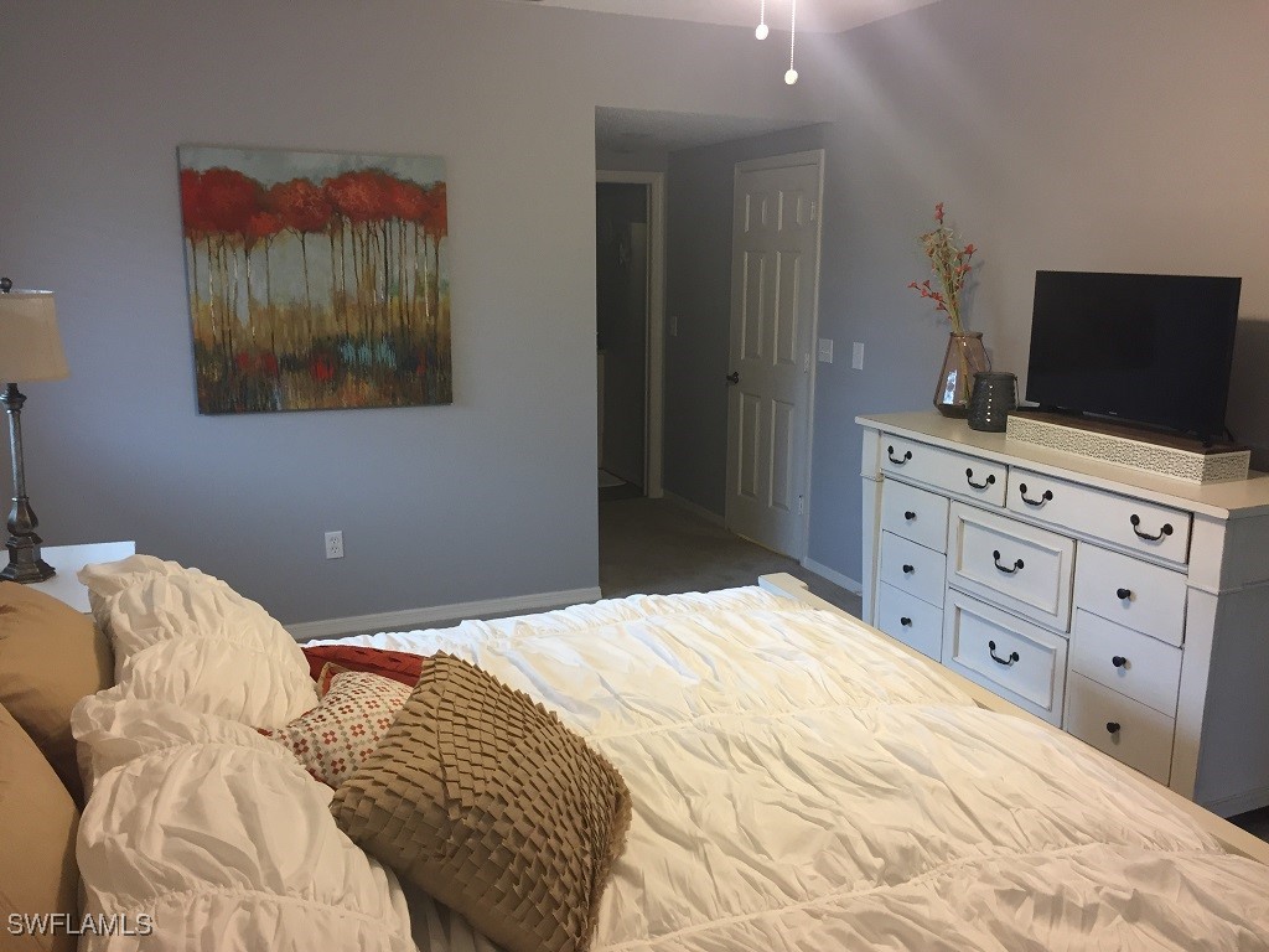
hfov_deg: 61.7
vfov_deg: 48.2
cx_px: 634
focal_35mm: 29
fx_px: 1063
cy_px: 476
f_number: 2.2
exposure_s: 1/30
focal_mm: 4.15
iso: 80
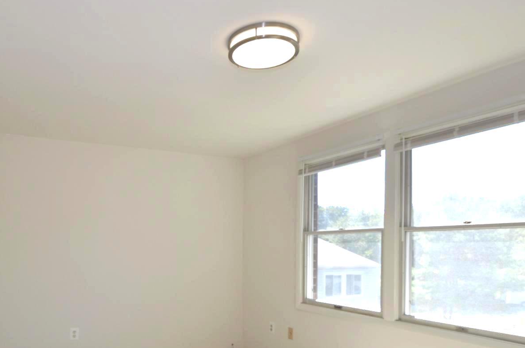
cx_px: 163
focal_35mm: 26
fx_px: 379
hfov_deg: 67.0
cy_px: 251
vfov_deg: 48.0
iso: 100
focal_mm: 10
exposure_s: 1/100
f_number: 7.1
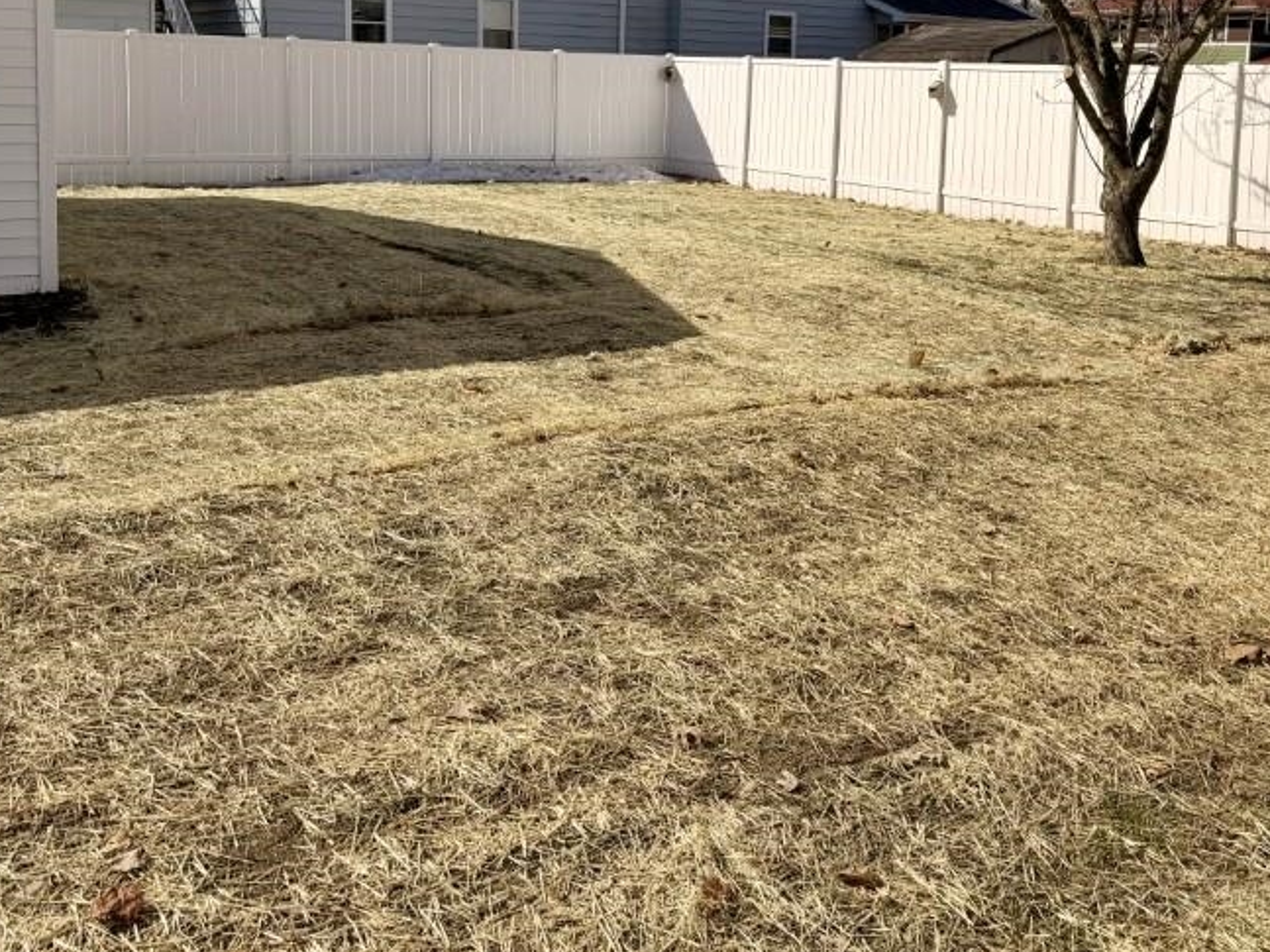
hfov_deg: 48.9
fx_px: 1394
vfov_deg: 36.7
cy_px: 228
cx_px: 695
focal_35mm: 38
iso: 80
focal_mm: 6.76
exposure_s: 1/8130
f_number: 1.78
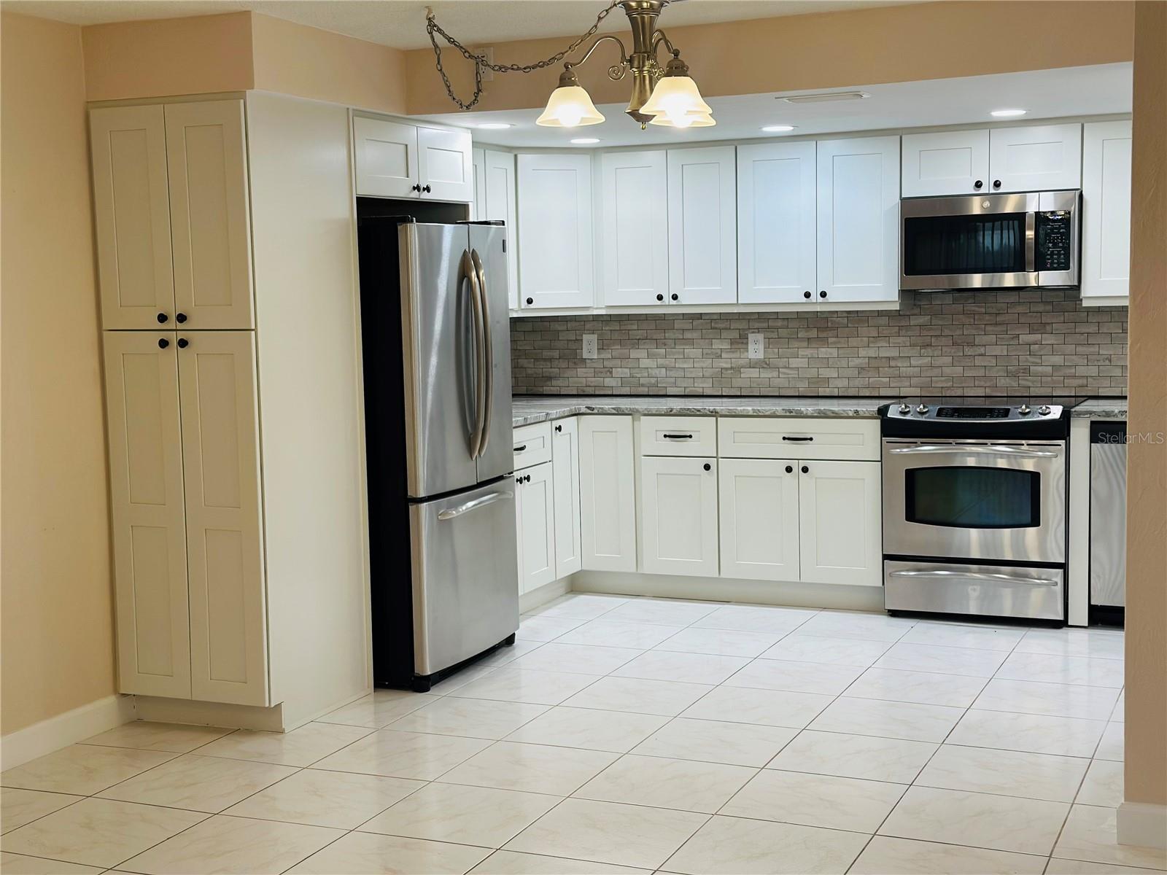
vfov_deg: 30.3
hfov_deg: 39.7
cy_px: 438
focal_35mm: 48
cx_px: 584
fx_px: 1618
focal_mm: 6.86
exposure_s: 1/120
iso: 80
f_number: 1.78
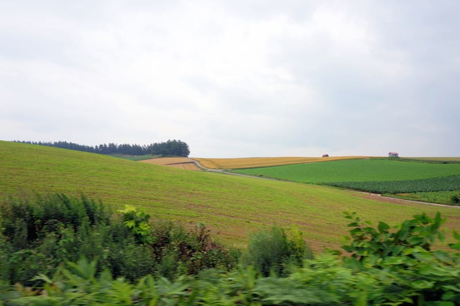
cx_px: 230
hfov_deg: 73.8
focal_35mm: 24
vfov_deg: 53.1
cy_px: 153
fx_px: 306
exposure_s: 1/80
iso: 100
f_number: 11
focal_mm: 16
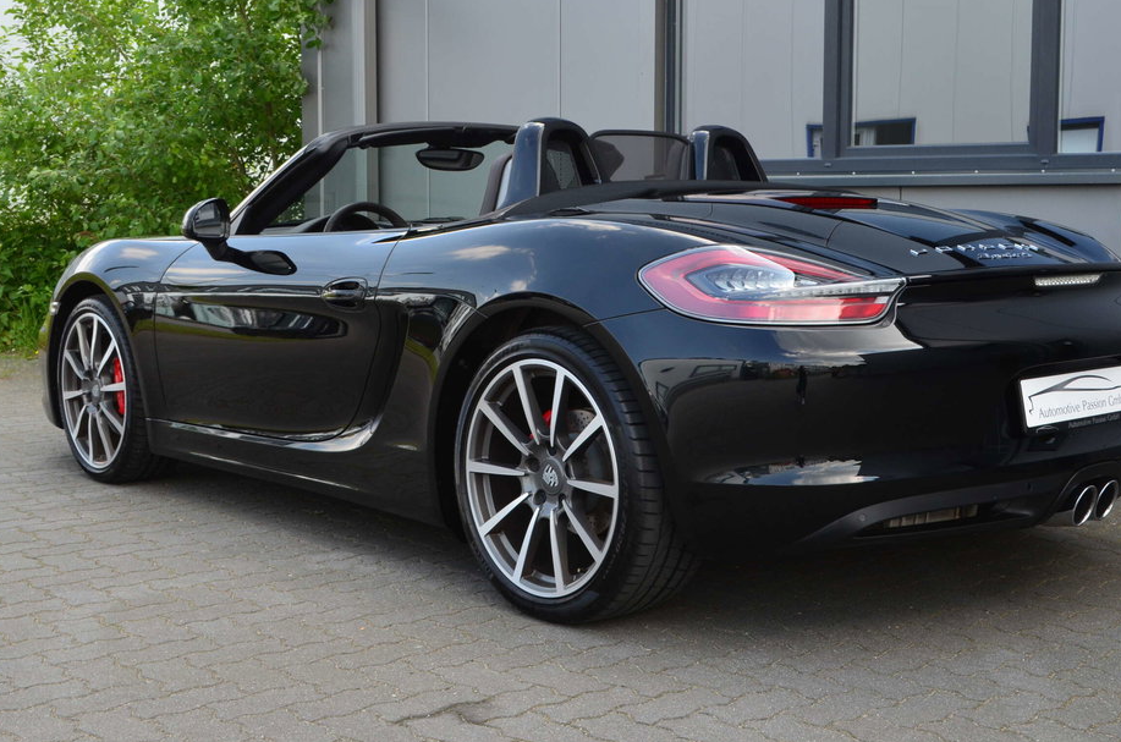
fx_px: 1509
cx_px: 609
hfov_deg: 40.7
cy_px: 330
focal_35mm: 49
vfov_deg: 27.6
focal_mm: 29
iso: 400
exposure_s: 1/60
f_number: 10
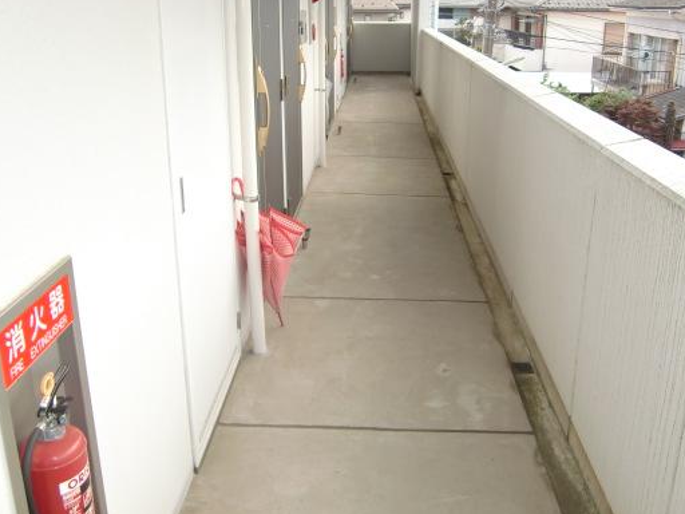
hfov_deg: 52.6
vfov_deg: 40.5
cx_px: 355
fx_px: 693
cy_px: 199
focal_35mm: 35
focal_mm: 4.9
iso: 64
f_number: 2.6
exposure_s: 1/125
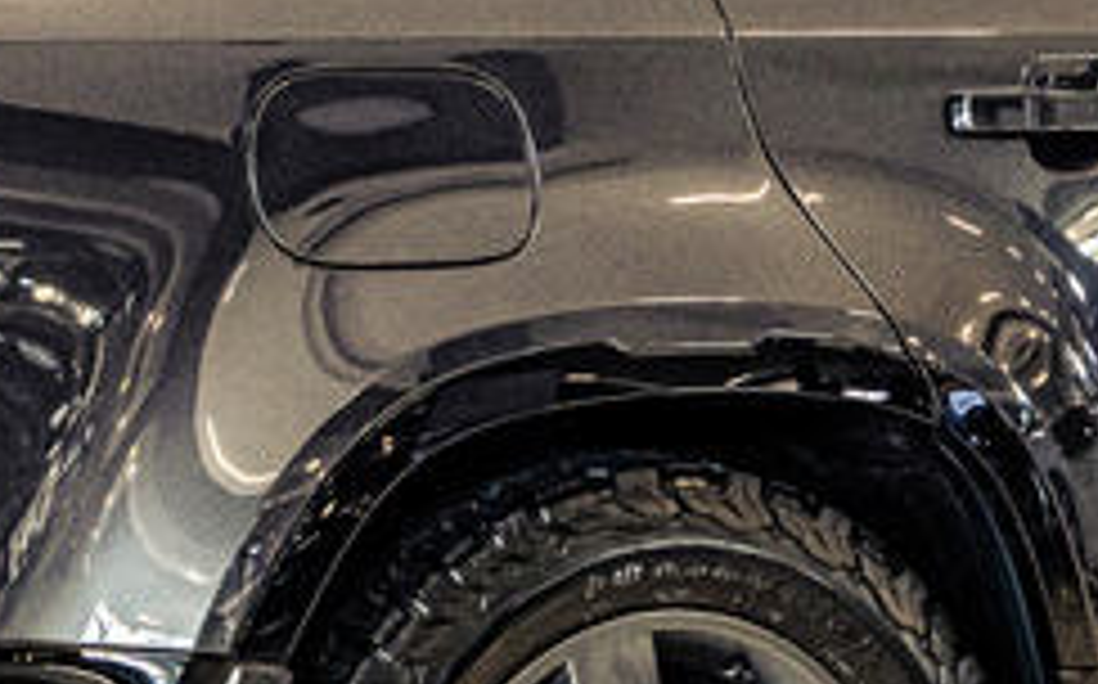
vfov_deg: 6.1
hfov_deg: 9.8
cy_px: 36
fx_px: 6398
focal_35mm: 214
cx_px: 938
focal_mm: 50
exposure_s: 1/160
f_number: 4.5
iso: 640
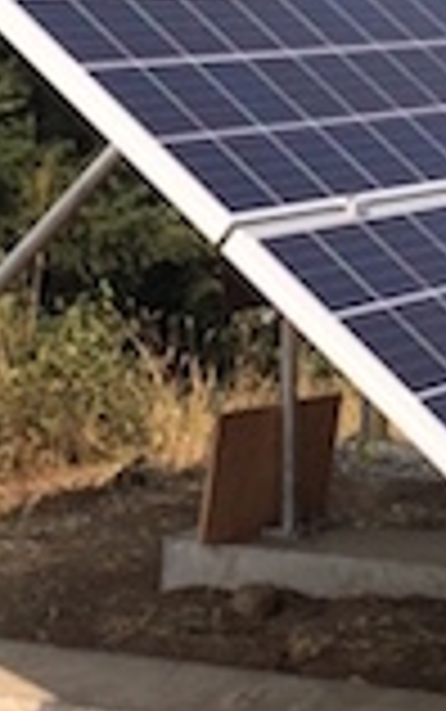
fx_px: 2892
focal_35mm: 149
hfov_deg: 8.8
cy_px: 117
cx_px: 198
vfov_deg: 13.9
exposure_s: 1/1953
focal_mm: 4.15
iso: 32
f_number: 2.2
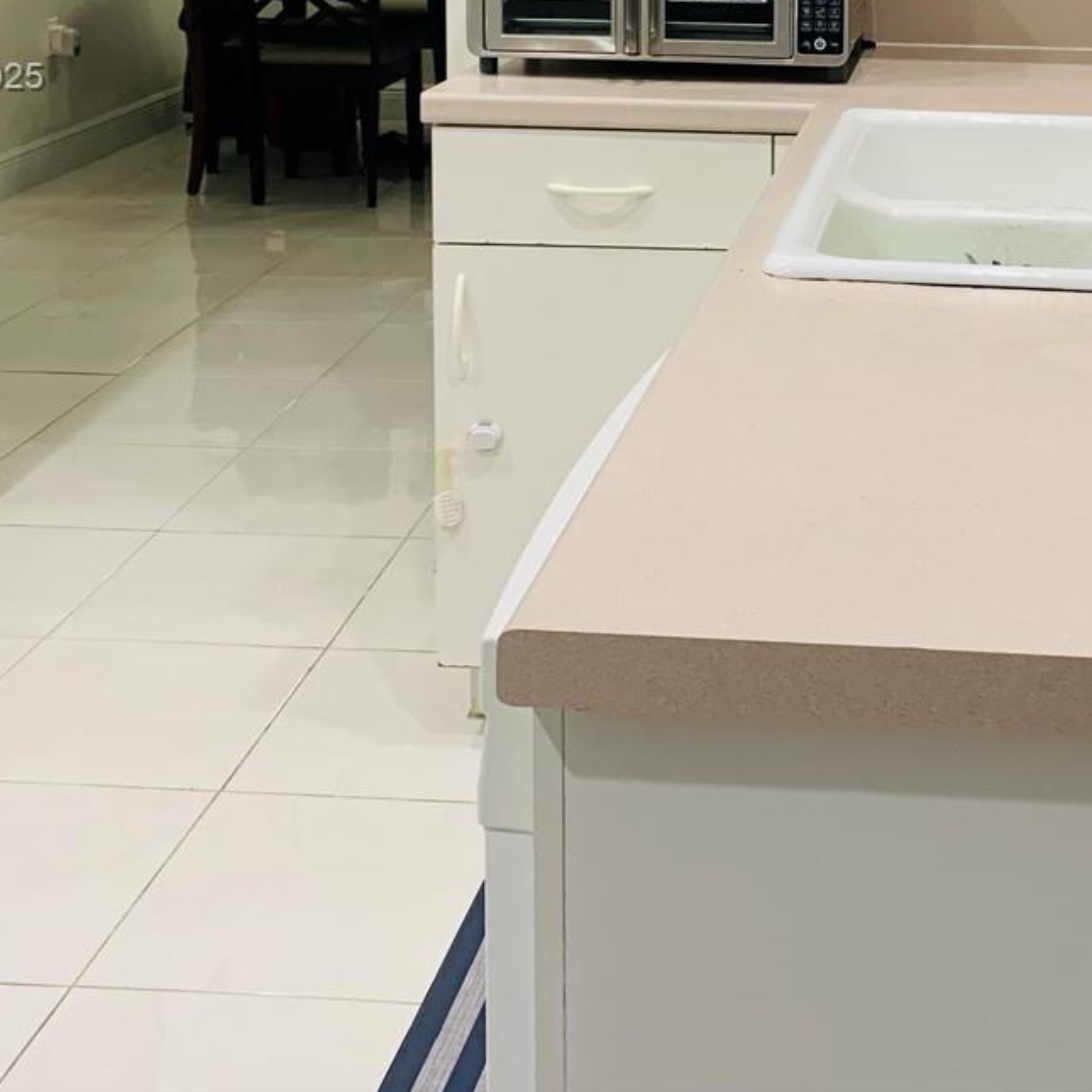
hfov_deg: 29.4
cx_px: 857
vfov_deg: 28.7
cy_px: 80
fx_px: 2034
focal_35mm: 57
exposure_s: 1/60
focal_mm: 4.25
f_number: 1.8
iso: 125
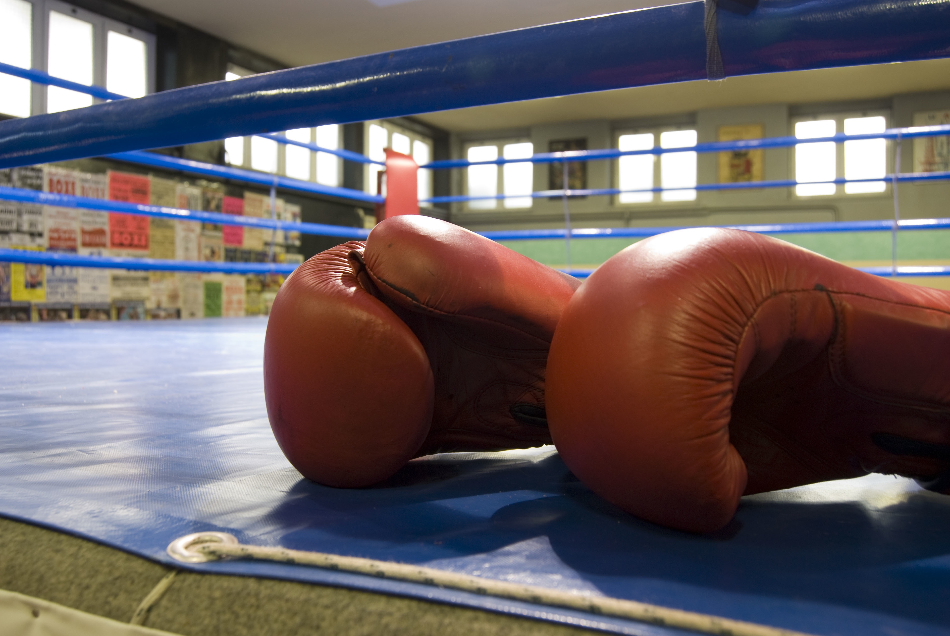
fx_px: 872
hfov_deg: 57.2
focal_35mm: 33
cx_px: 475
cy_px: 318
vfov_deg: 40.1
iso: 200
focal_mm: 22
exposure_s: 1/1.25
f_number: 5.6
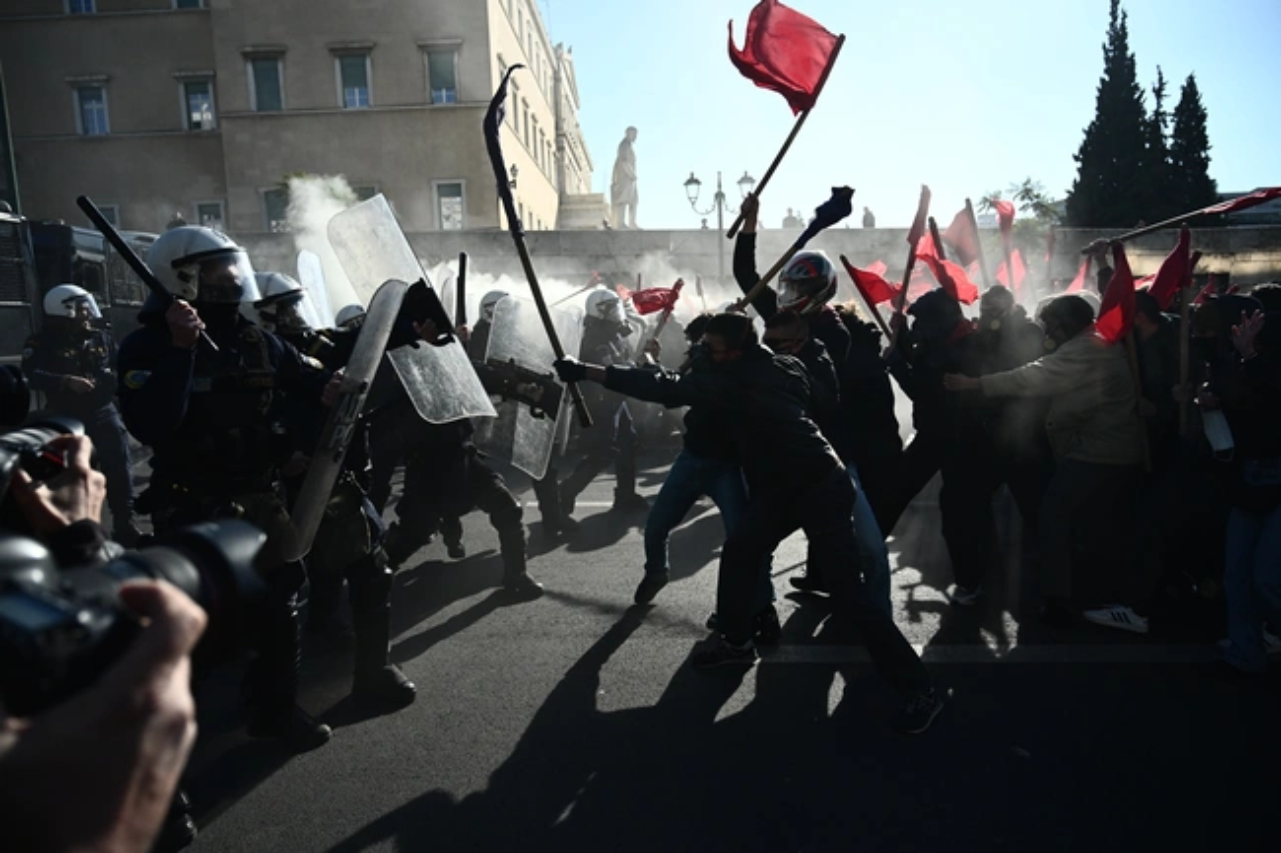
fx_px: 854
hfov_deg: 73.8
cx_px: 640
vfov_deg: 53.1
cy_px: 426
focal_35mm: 24
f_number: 4
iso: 800
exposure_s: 1/10000
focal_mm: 24
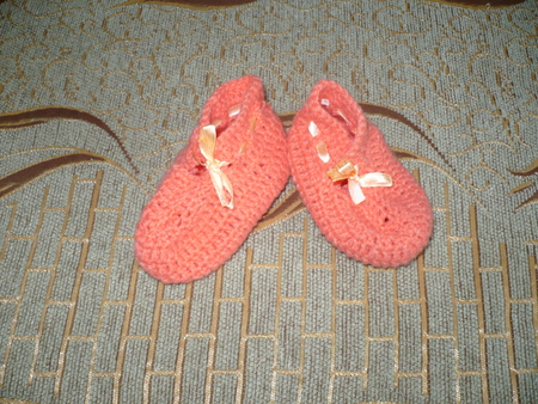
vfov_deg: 40.7
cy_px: 202
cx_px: 269
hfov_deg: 52.6
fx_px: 544
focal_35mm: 35
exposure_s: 1/30
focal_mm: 5.8
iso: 100
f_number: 2.8
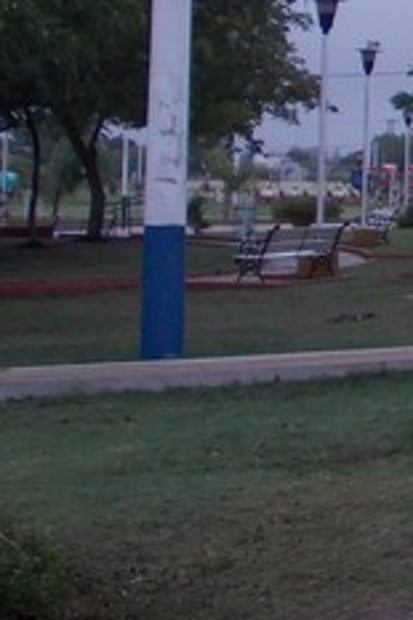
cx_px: 967
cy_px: 29
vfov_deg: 15.5
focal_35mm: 130
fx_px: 2240
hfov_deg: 9.5
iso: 80
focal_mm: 5.3
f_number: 6.2
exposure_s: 1/250
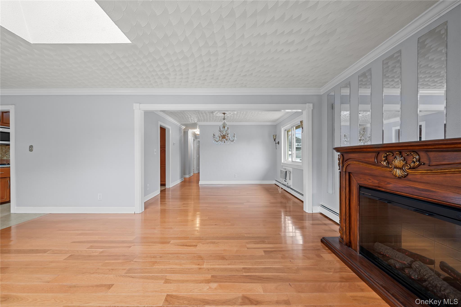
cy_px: 154
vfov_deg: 90.0
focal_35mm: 12
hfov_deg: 112.6
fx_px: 154
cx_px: 230
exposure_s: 1/1.67
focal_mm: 12
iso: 250
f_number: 8
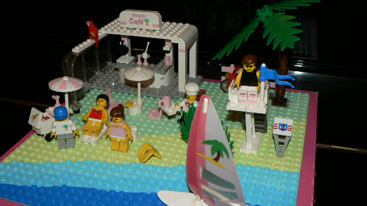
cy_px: 98
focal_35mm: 40
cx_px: 184
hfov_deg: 50.5
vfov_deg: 29.7
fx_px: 389
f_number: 2.8
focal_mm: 6
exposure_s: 1/60
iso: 100
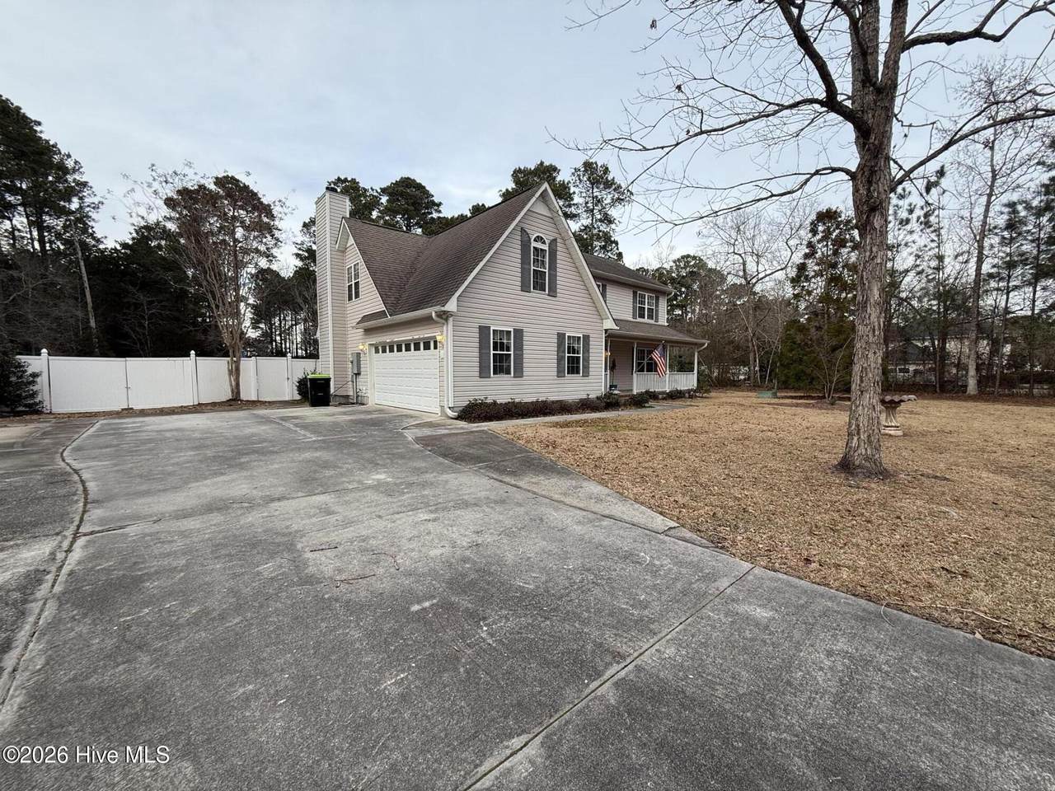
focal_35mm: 14
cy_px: 396
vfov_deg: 85.7
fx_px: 427
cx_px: 528
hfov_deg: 102.1
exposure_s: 1/237
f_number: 2.2
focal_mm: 2.22
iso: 50
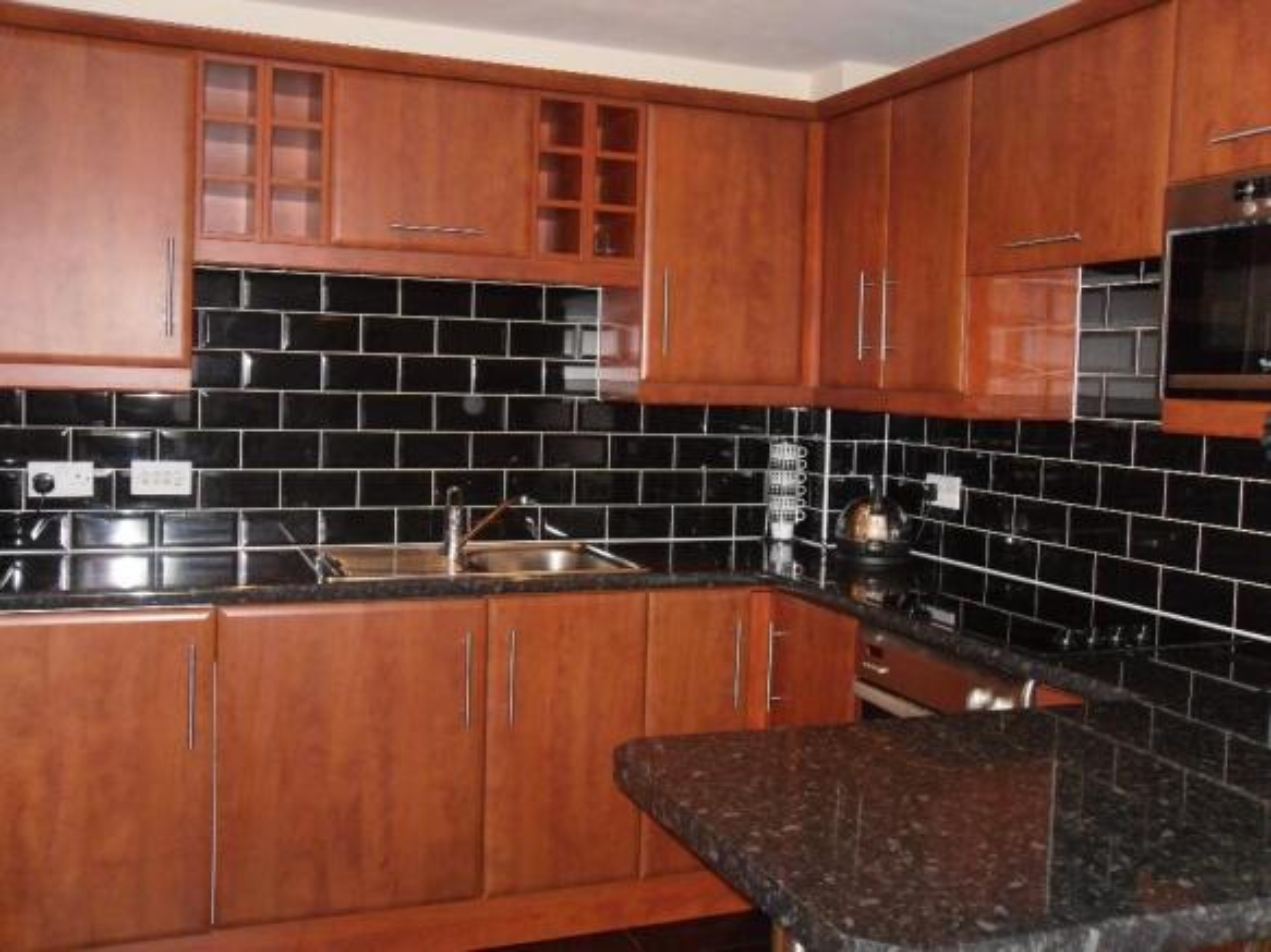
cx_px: 636
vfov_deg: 40.7
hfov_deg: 52.6
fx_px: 1285
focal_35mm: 35
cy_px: 476
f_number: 3.5
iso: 400
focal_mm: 6.3
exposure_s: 1/45
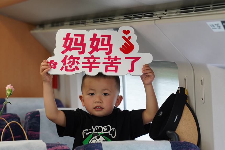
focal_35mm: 105
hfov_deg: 19.5
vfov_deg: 13.0
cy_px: 75
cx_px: 112
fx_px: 656
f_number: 3.5
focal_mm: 70
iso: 1600
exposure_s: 1/200
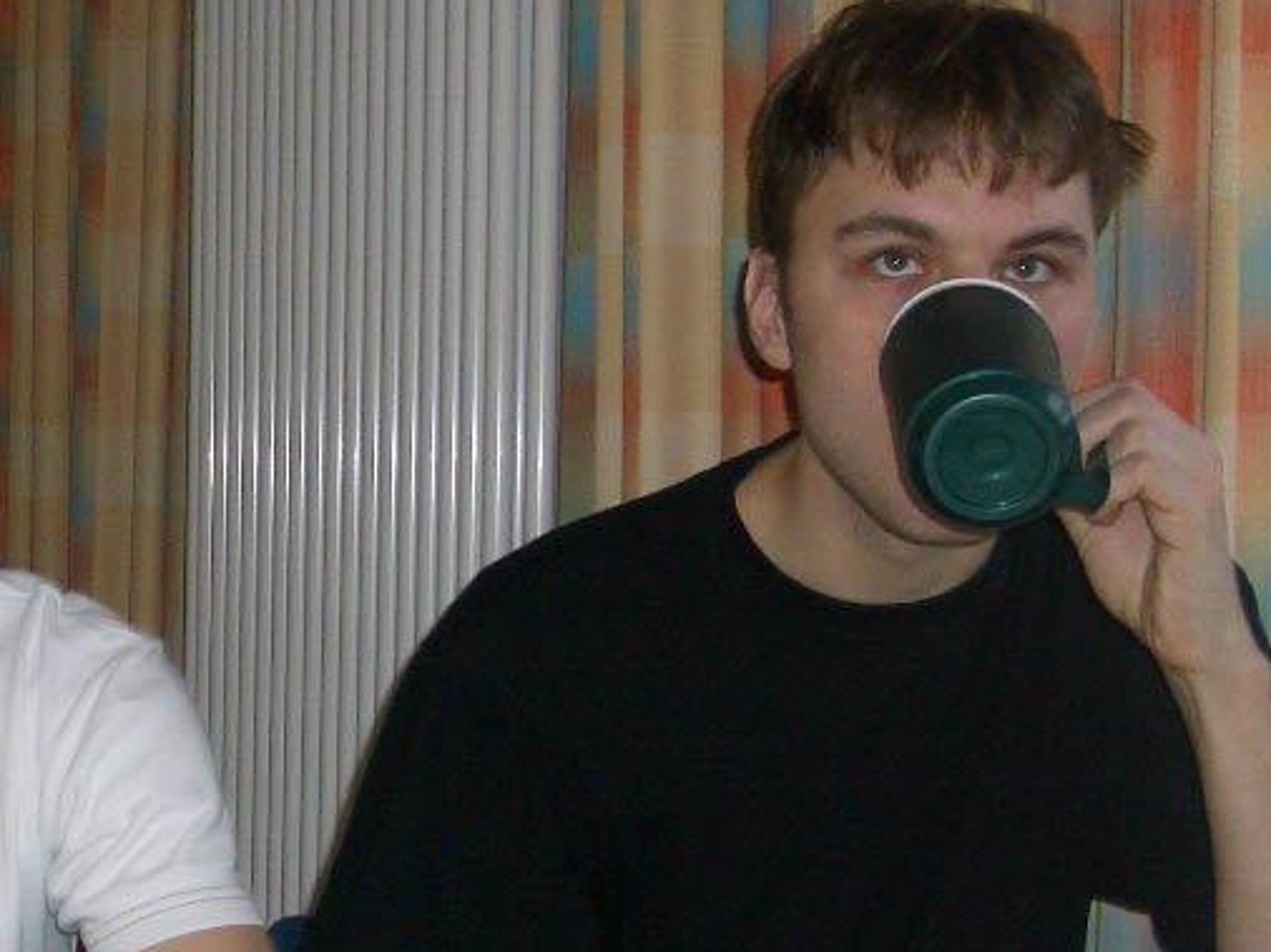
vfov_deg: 17.7
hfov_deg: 23.0
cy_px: 653
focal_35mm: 83
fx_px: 3046
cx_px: 121
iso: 100
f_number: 2.8
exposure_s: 1/60
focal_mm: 6.8
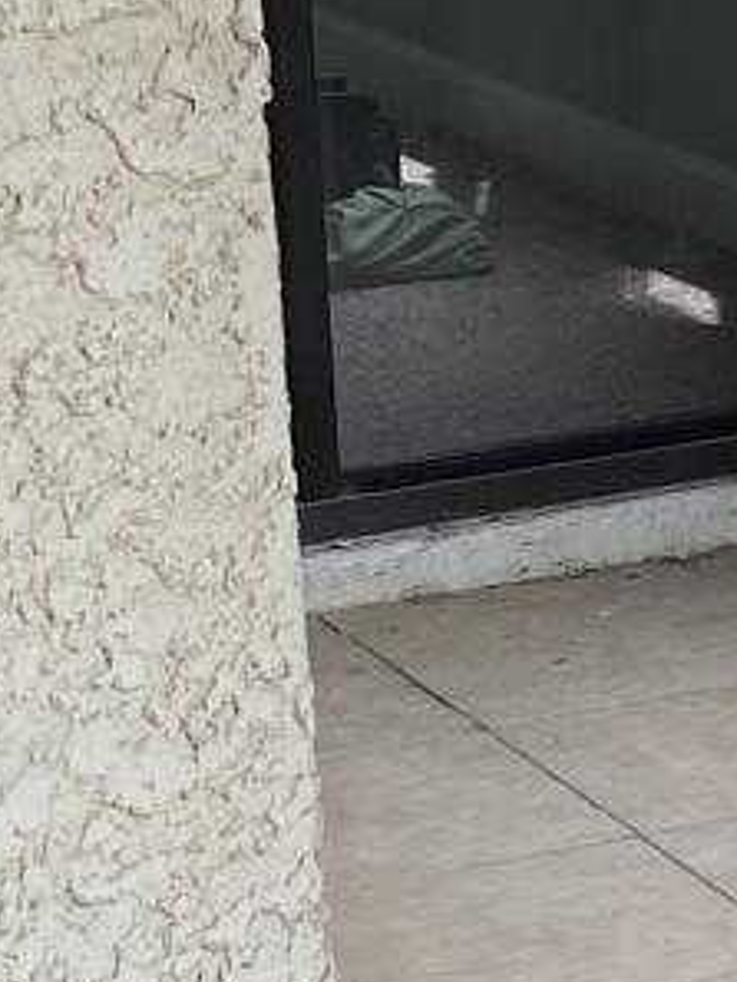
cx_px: 2456
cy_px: -53
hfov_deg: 7.2
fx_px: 4964
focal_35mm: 175
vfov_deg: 11.2
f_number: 1.8
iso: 32
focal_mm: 4.25
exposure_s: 1/283
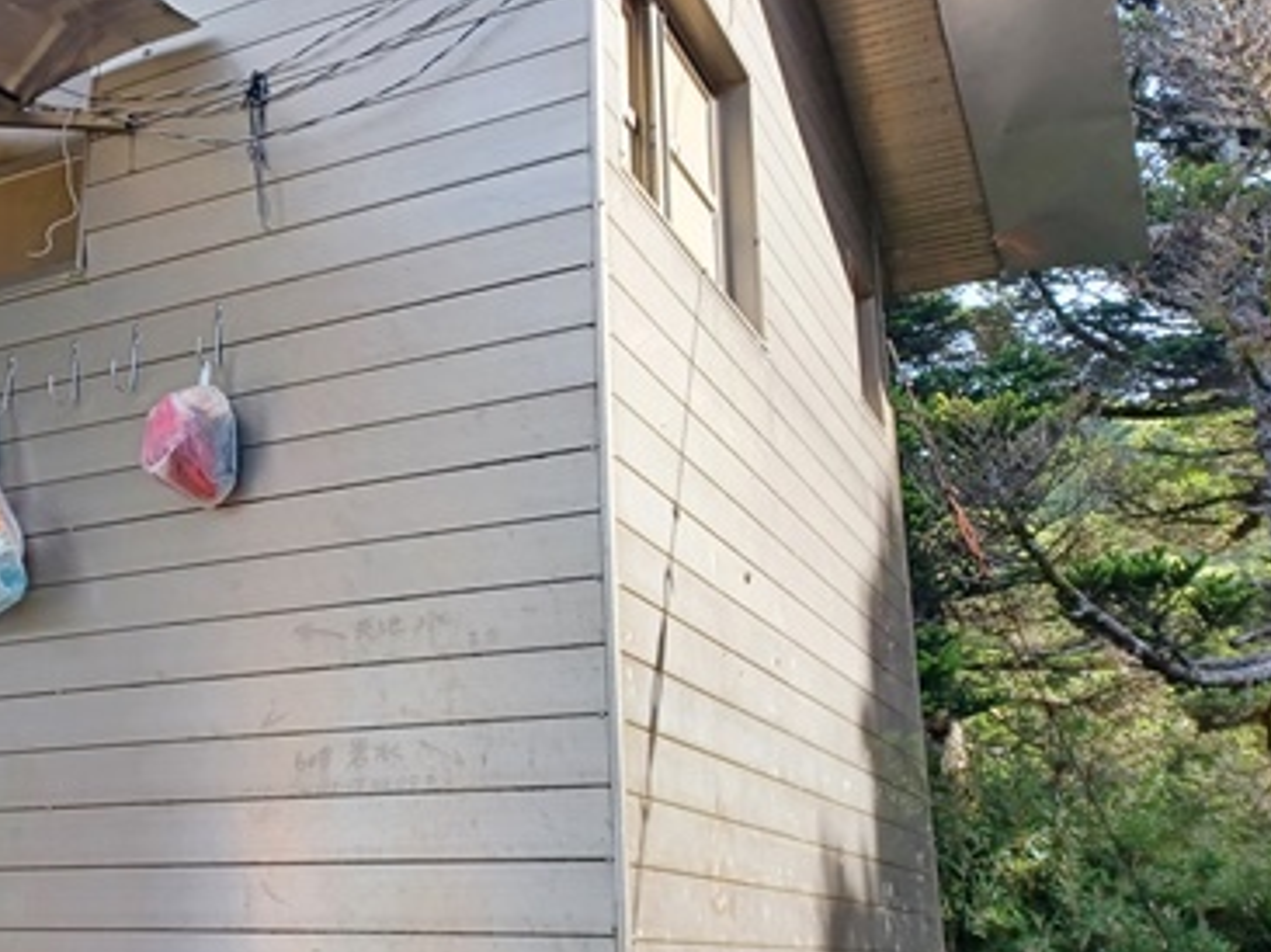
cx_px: 313
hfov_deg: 44.2
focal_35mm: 41
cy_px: 479
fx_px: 1504
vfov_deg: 35.1
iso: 40
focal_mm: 4.6
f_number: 1.8
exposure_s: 1/100
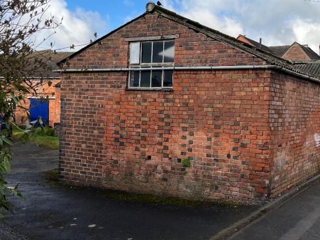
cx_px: 244
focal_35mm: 41
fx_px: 379
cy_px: 104
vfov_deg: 35.1
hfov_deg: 44.1
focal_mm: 5.1
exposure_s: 1/1957
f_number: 1.6
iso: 50
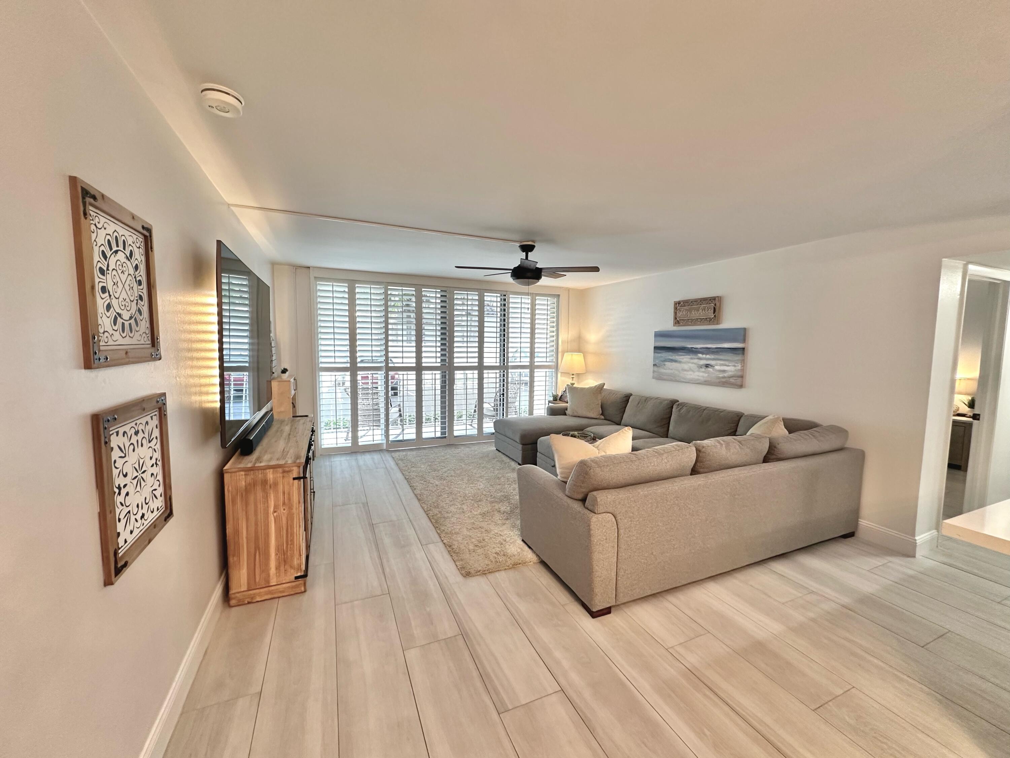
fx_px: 408
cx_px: 505
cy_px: 379
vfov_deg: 85.7
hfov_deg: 102.1
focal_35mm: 14
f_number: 2.2
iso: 250
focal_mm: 2.22
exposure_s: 1/60
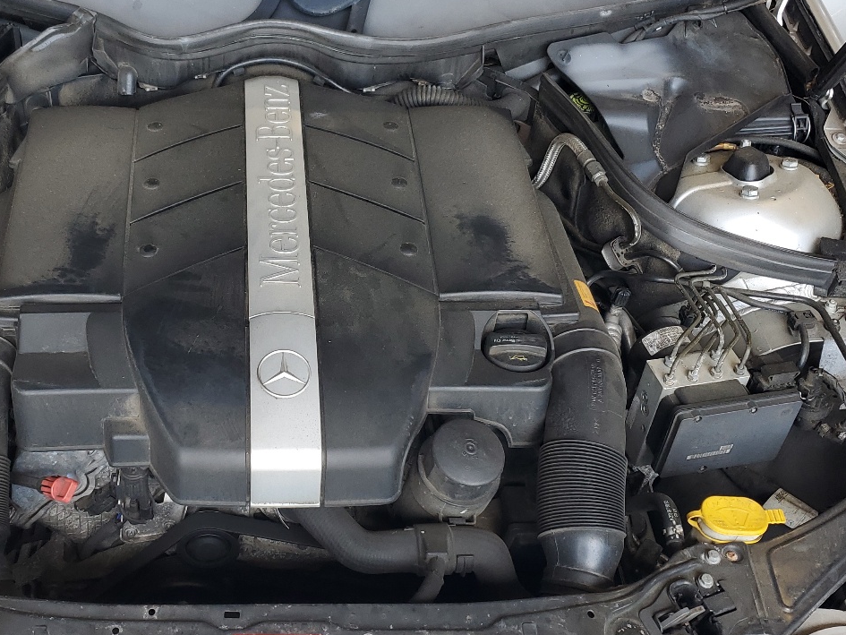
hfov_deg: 42.5
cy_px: 346
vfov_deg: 32.9
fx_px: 1075
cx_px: 296
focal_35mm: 44
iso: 50
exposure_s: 1/156
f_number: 1.5
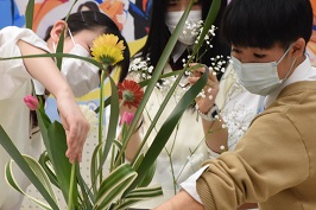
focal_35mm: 437
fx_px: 3833
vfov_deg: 3.1
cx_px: 122
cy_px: 86
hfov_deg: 4.7
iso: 1000
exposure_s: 1/50
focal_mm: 155
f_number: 6
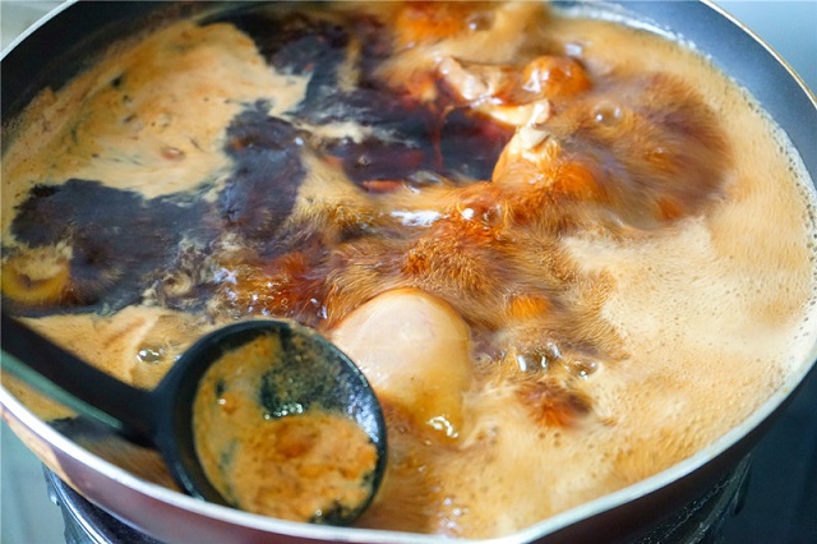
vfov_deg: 21.9
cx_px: 408
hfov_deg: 32.4
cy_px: 272
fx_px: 1406
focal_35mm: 62
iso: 6400
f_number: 5.6
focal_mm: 62
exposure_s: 1/30
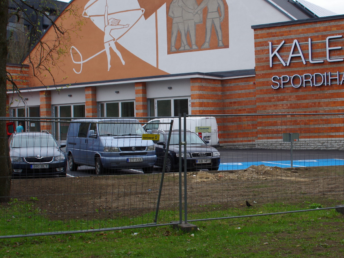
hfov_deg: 25.9
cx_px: 222
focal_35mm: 75
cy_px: 132
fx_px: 745
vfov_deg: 19.6
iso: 250
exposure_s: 1/100
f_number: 11
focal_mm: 28
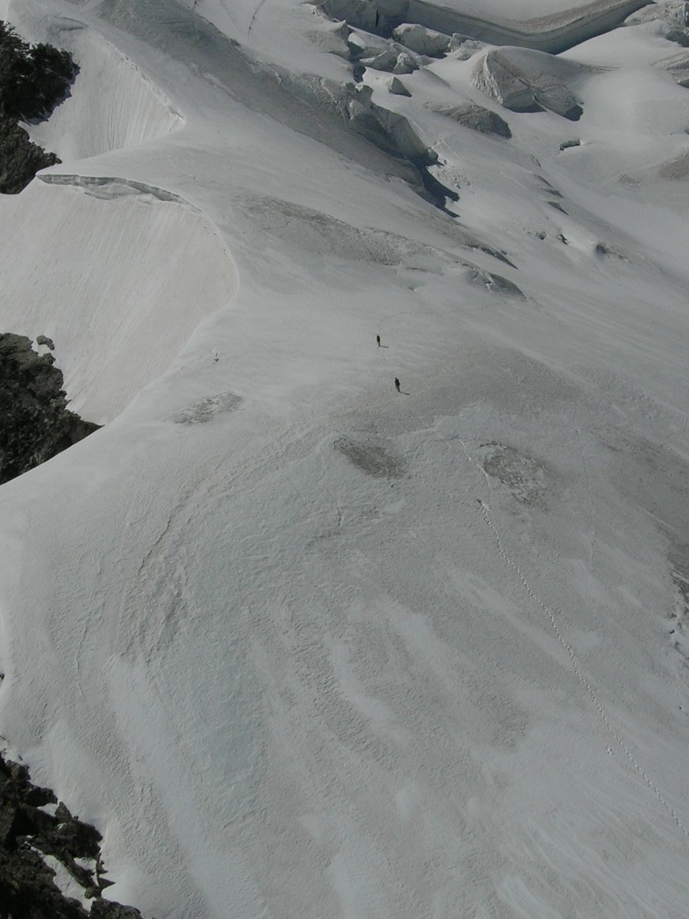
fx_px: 1512
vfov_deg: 33.7
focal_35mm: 57
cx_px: 304
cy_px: 411
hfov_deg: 25.6
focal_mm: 7.8
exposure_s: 1/2000
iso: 64
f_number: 4.8
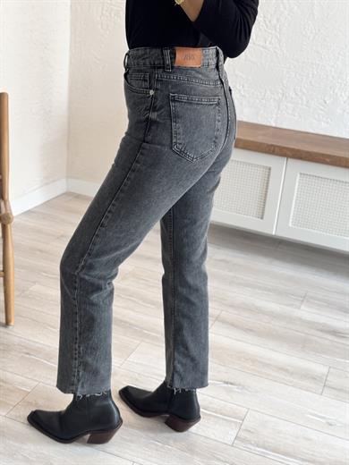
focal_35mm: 48
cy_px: 232
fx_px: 645
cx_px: 174
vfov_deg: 39.7
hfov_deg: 30.3
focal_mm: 6.76
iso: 100
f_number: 1.78
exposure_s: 1/71
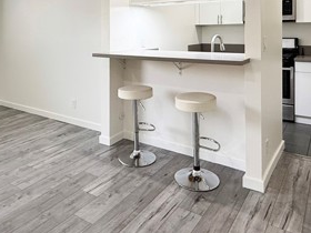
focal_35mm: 32
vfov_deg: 41.5
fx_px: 287
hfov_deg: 56.7
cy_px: 34
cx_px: 137
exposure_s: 1/120
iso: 160
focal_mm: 2.22
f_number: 2.2
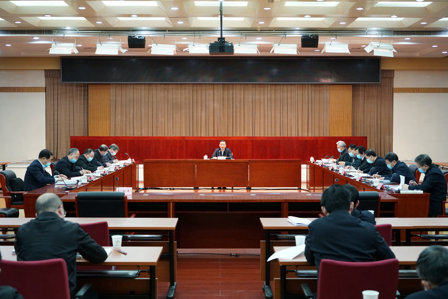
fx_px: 635
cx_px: 224
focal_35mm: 51
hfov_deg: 38.9
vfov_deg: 26.5
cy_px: 150
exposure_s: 1/125
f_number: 4
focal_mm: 51
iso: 4000
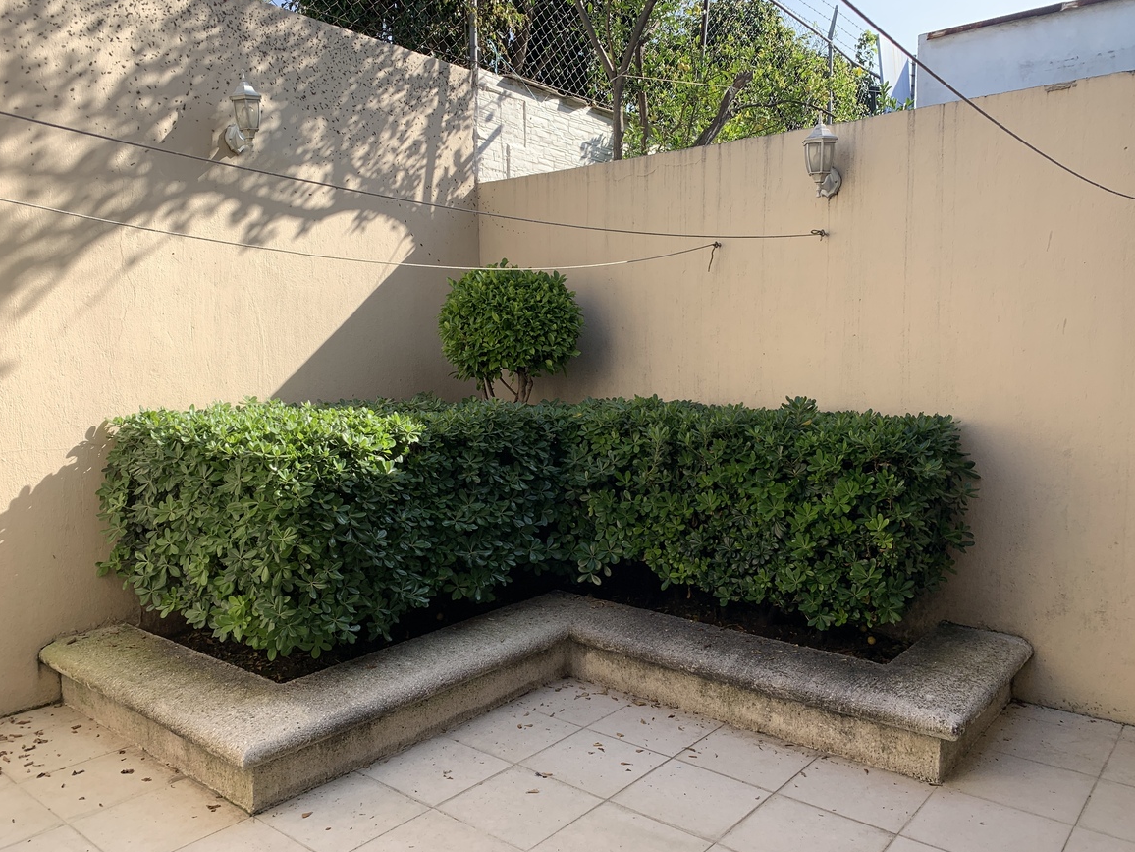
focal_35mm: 27
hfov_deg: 65.3
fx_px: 885
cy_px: 428
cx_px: 555
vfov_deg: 51.4
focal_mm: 4.25
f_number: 1.8
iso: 25
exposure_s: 1/727
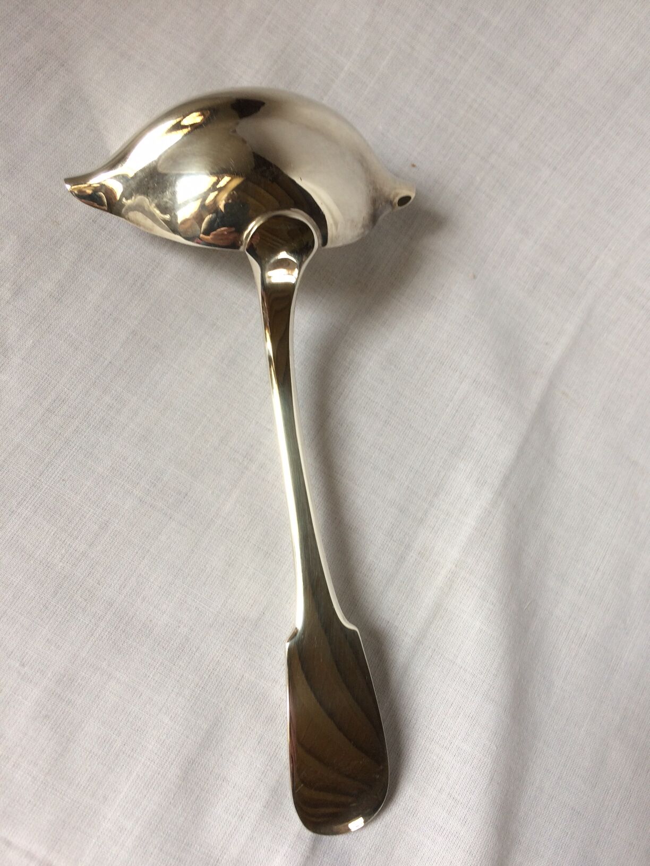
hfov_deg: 48.2
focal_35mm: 29
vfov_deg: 61.7
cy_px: 433
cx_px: 325
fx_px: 726
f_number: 2.2
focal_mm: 4.15
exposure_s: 1/50
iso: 40
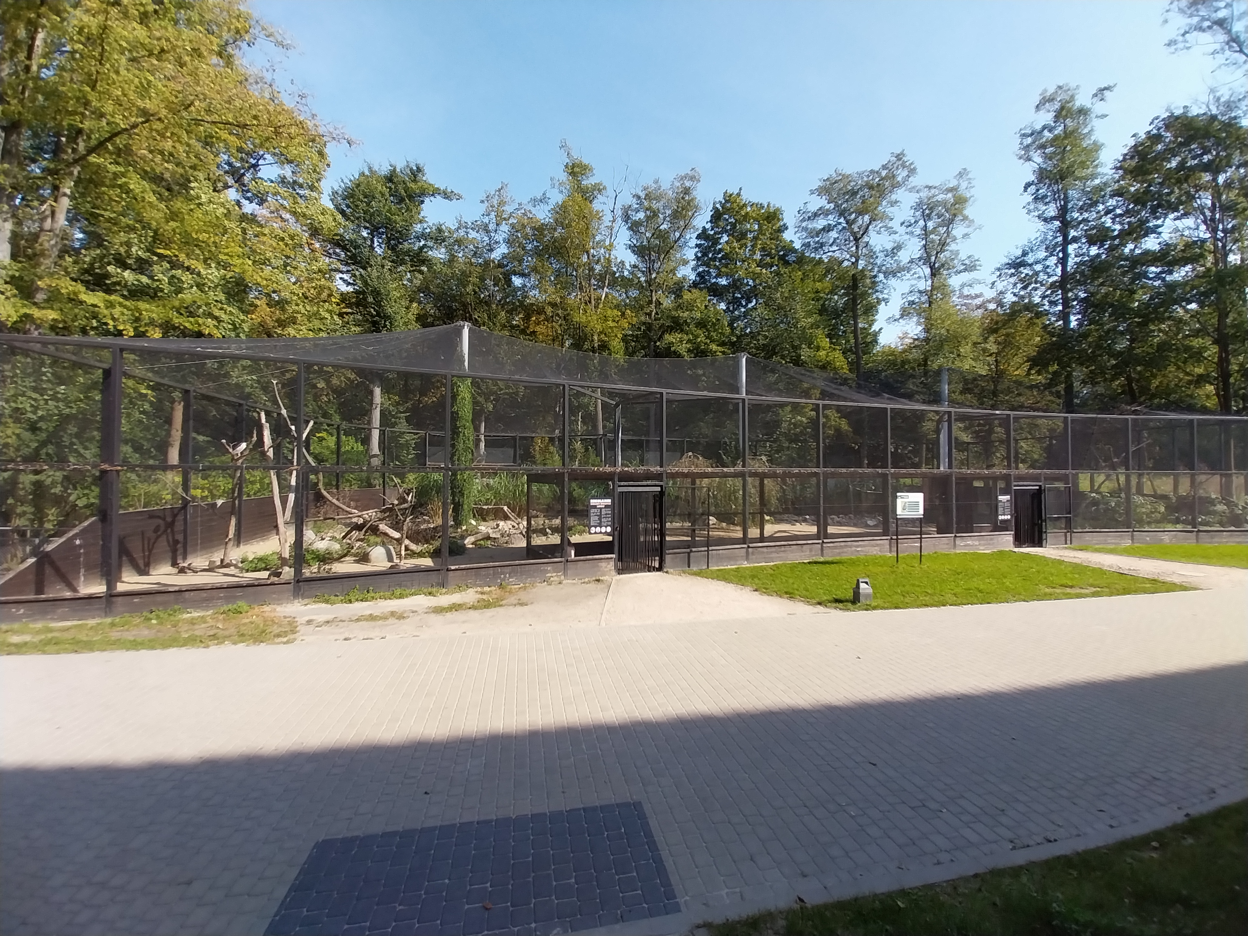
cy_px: 468
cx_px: 624
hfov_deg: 106.2
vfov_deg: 89.9
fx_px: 469
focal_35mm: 13
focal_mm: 1.13
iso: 65
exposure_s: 1/720
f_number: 2.2
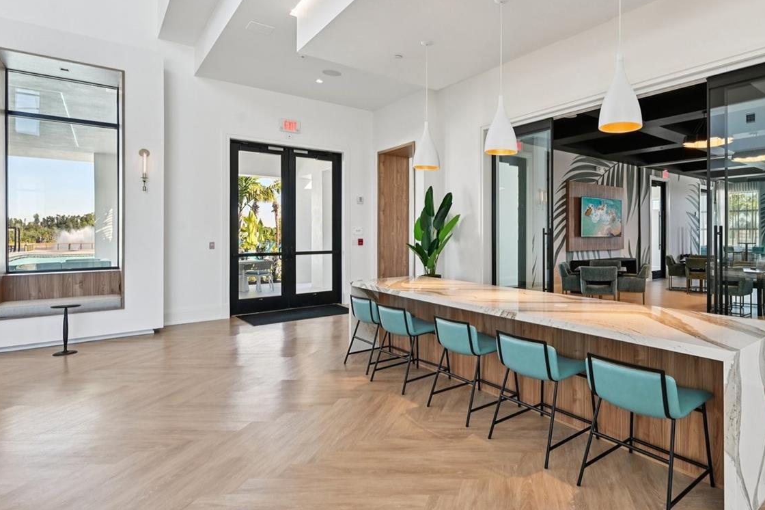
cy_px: 230
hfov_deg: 80.7
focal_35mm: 20
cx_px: 521
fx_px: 425
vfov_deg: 61.8
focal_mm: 14
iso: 400
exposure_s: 1/50
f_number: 8
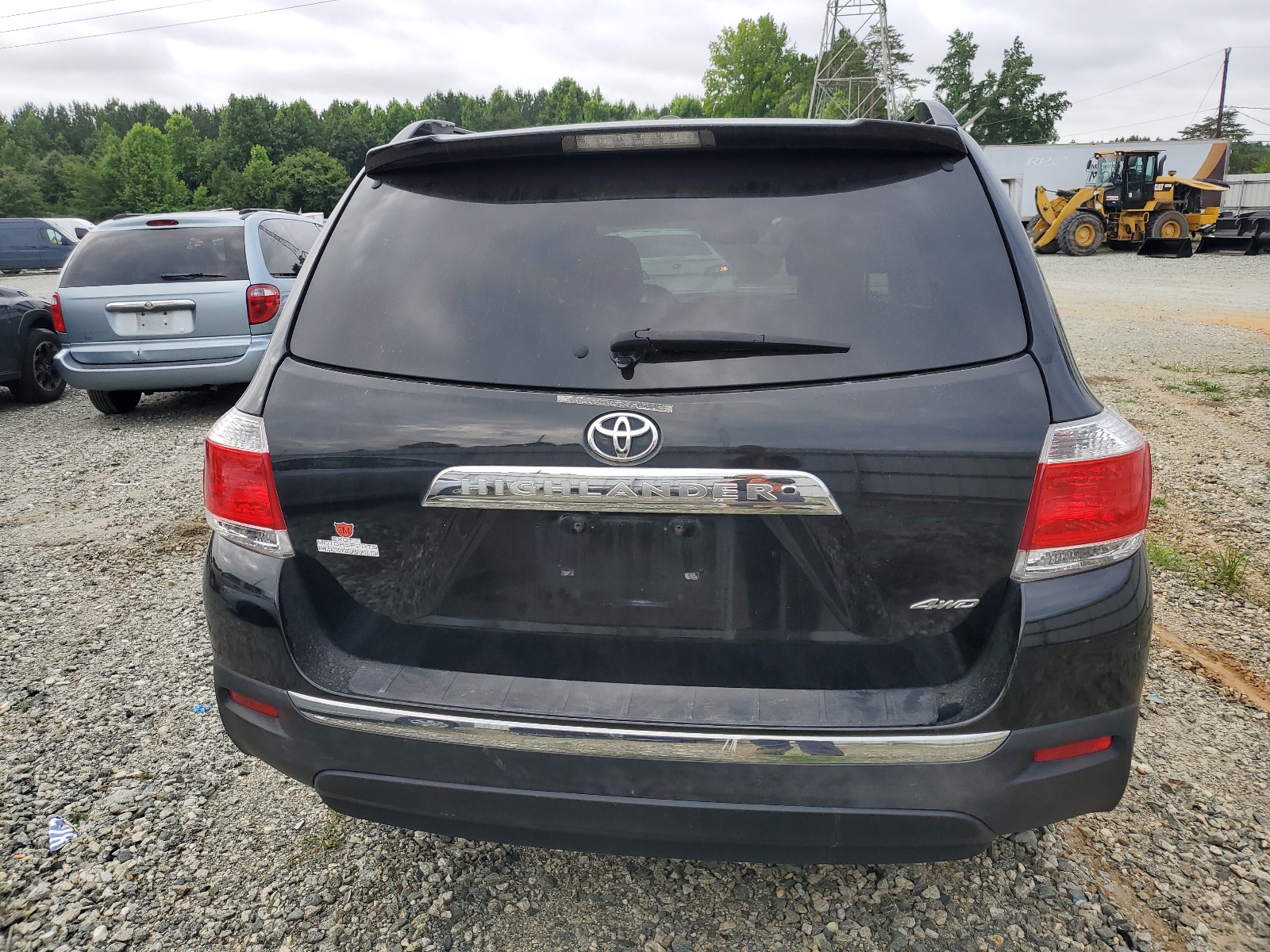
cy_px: 476
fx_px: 954
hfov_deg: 67.3
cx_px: 635
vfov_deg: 53.1
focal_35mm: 26
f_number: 1.5
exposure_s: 1/769
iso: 50
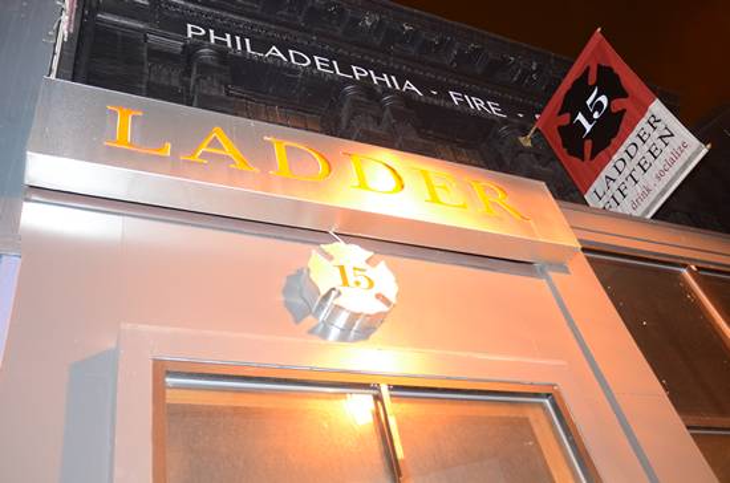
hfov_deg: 57.3
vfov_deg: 39.8
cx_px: 365
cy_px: 242
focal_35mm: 33
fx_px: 668
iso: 1250
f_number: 2.8
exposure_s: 1/30
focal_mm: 22
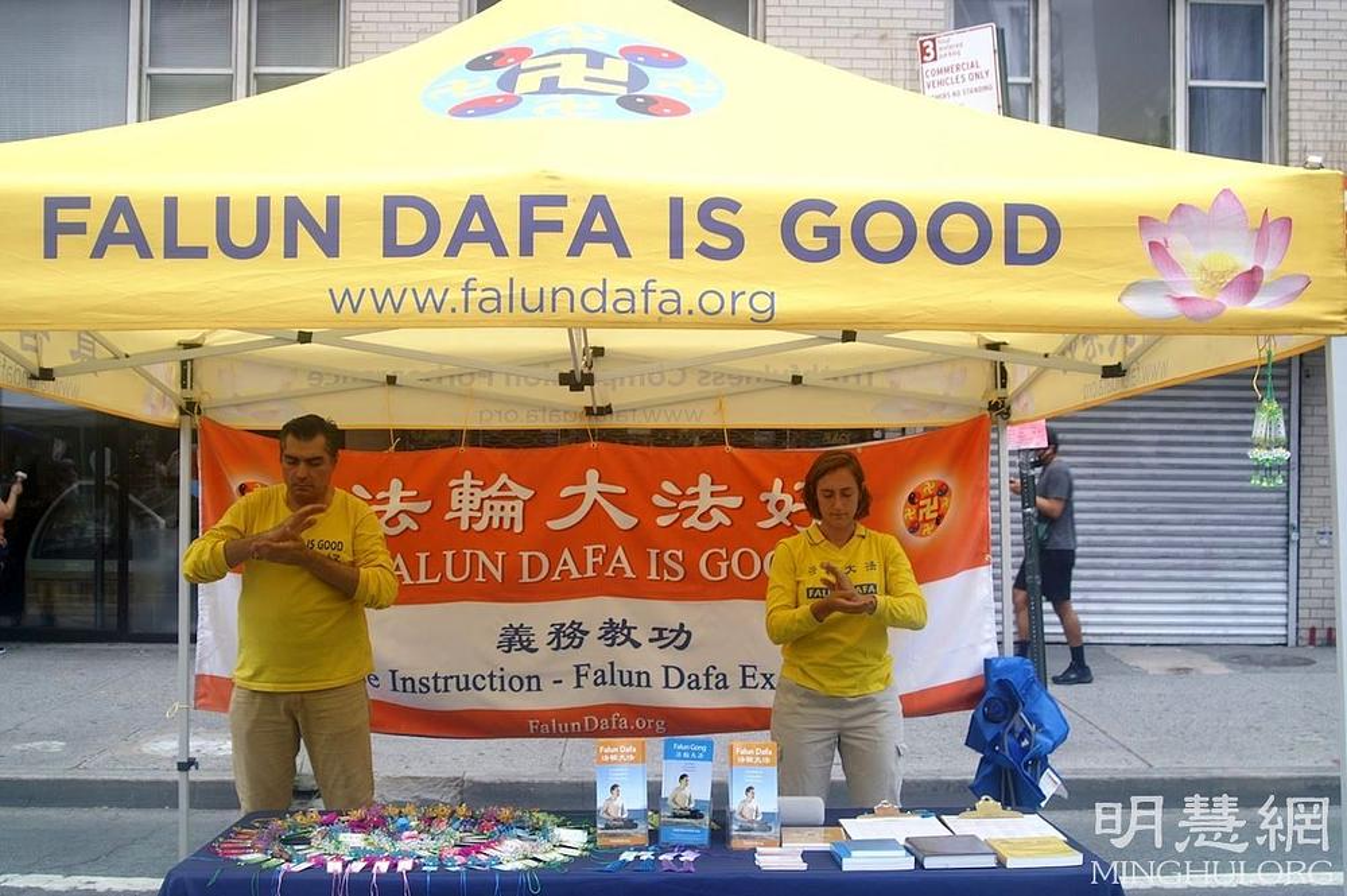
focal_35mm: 42
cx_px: 674
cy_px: 448
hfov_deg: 46.4
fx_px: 1570
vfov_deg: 31.8
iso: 100
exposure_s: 1/60
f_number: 5.6
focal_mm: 28
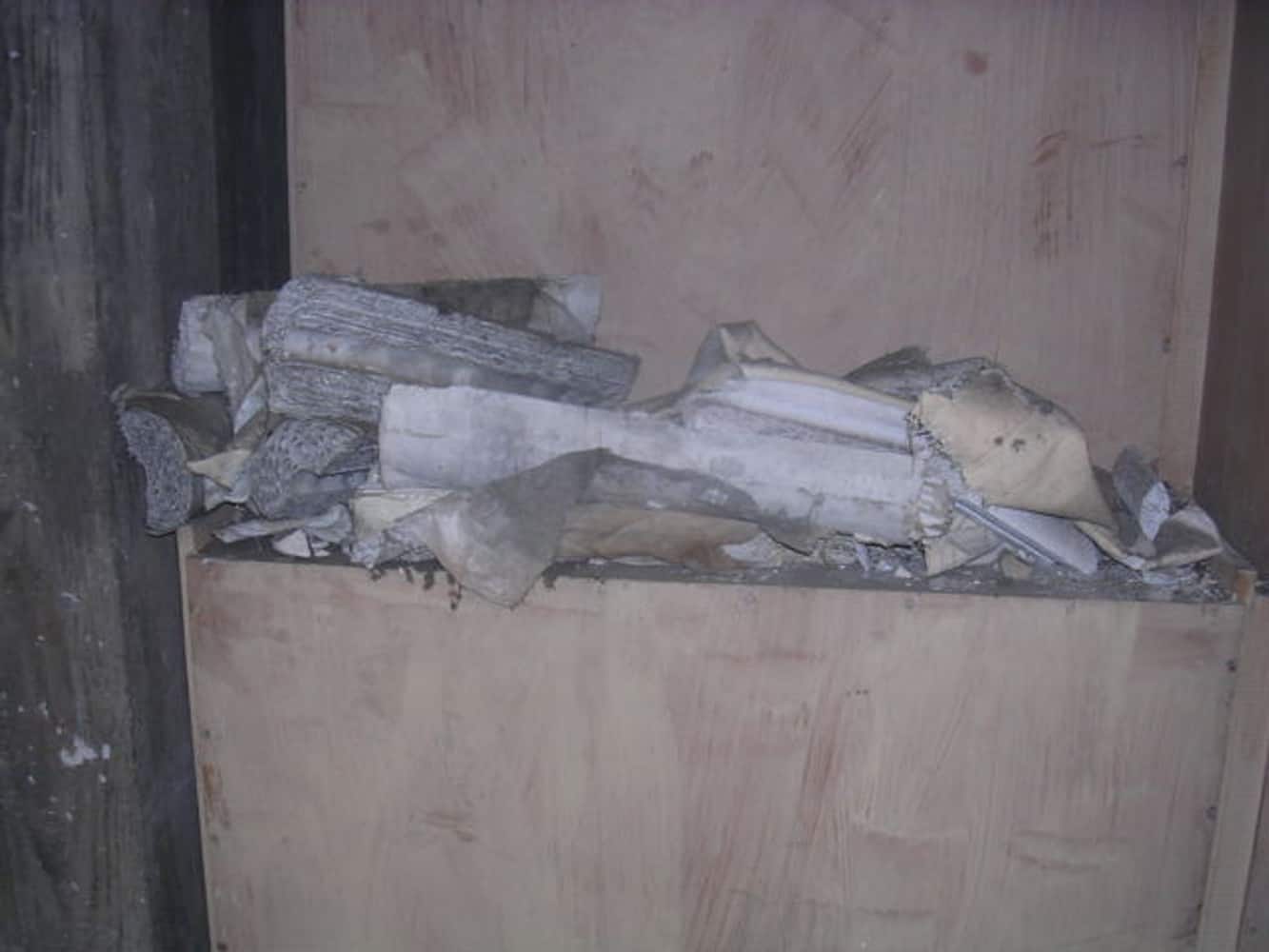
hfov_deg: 49.0
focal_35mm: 38
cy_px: 476
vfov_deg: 37.7
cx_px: 634
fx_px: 1393
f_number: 2.8
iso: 100
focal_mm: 5.8
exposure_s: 1/60.1
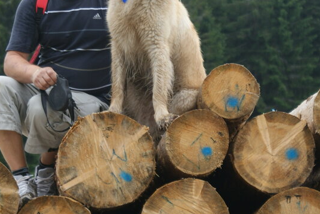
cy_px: 30
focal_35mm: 235
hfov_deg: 8.7
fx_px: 2090
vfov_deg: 5.8
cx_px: 44
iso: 100
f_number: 6.3
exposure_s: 1/125
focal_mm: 70
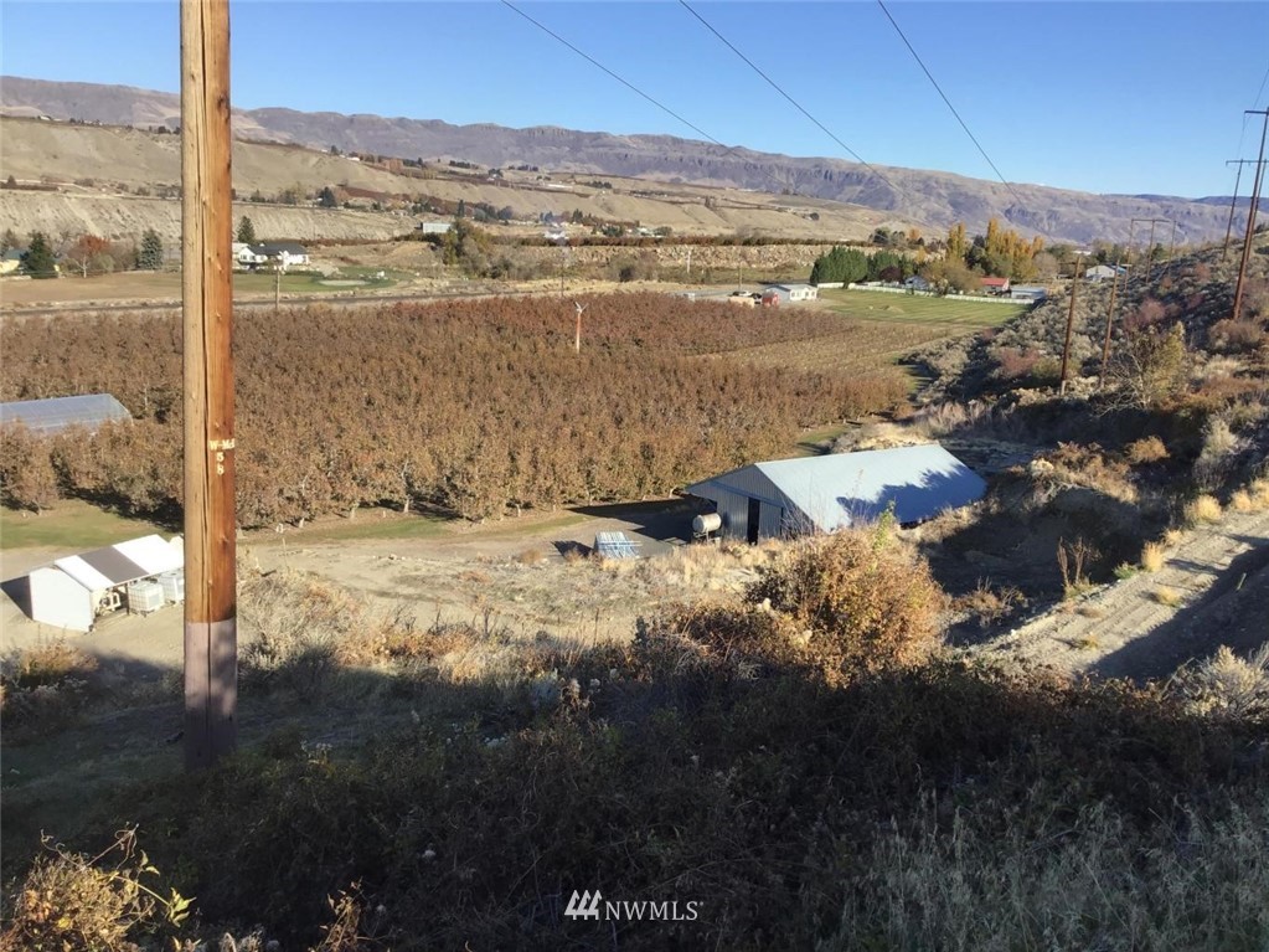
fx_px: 1136
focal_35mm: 31
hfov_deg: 58.4
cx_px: 634
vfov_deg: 45.4
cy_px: 476
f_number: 2.4
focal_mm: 3.3
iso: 25
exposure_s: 1/886
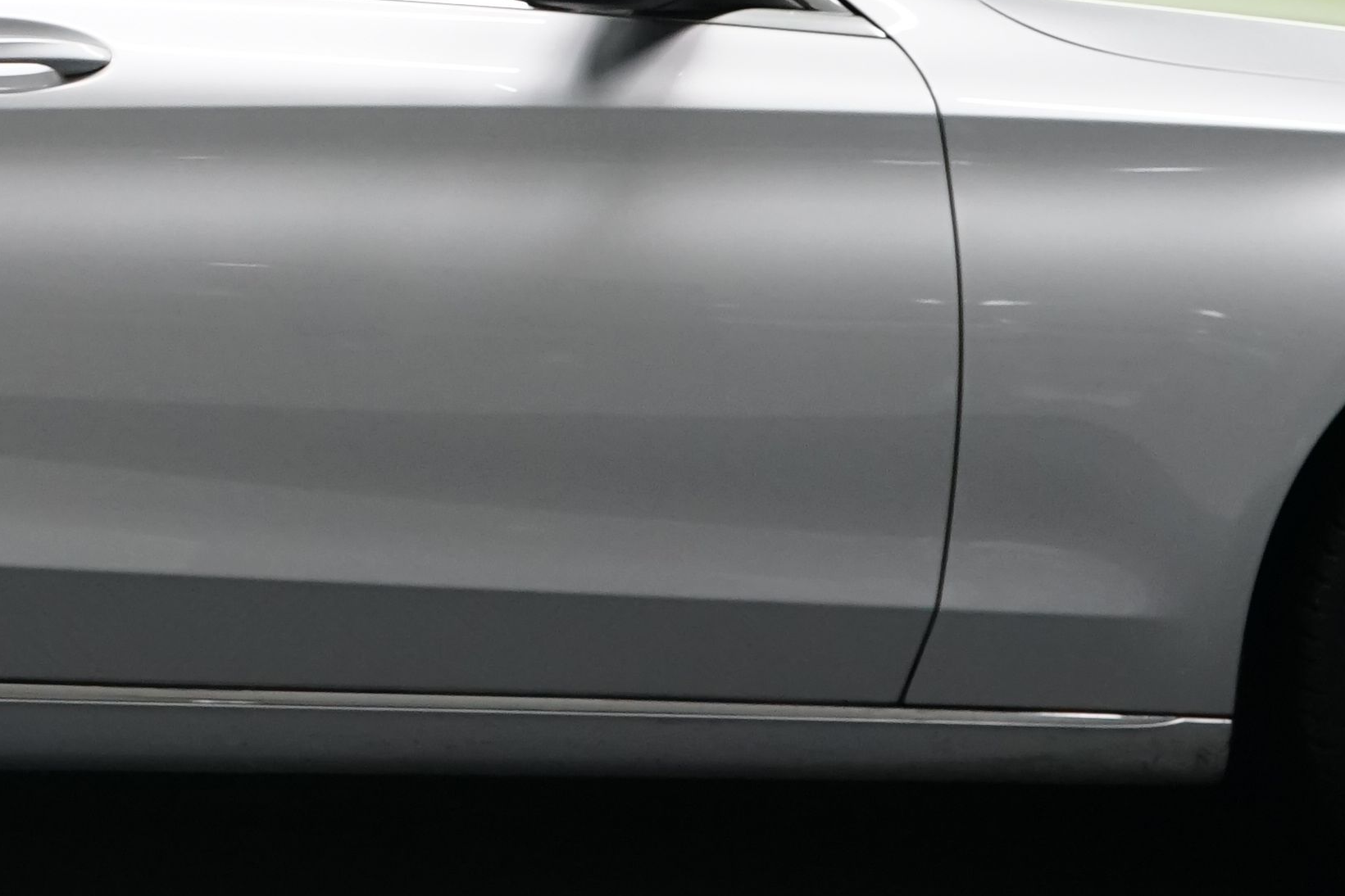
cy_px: -10
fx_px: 4371
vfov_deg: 11.6
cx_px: 30
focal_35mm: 117
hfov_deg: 17.1
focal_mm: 32
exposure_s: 1/50
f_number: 4
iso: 1250
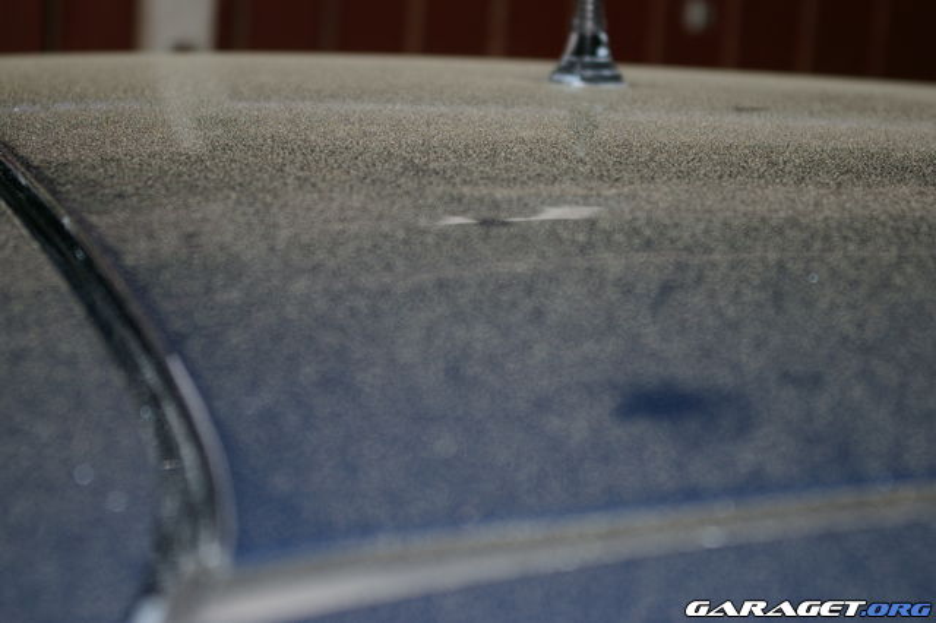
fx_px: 2144
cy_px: 312
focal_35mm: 82
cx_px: 468
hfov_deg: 24.6
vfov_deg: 16.5
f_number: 5.6
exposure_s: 1/60
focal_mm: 55
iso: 200
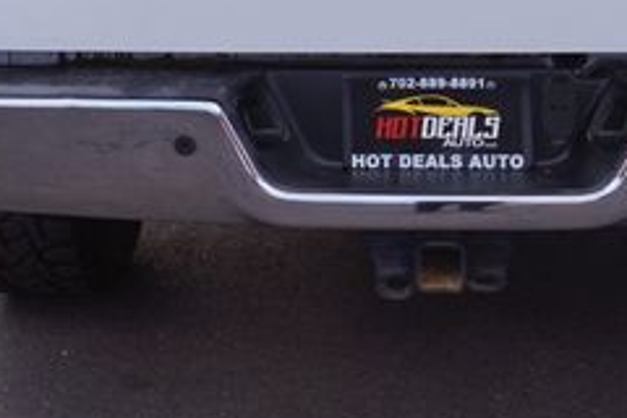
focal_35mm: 88
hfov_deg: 23.0
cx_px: 426
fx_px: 1533
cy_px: -76
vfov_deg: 15.0
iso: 100
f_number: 10
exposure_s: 1/80
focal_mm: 22
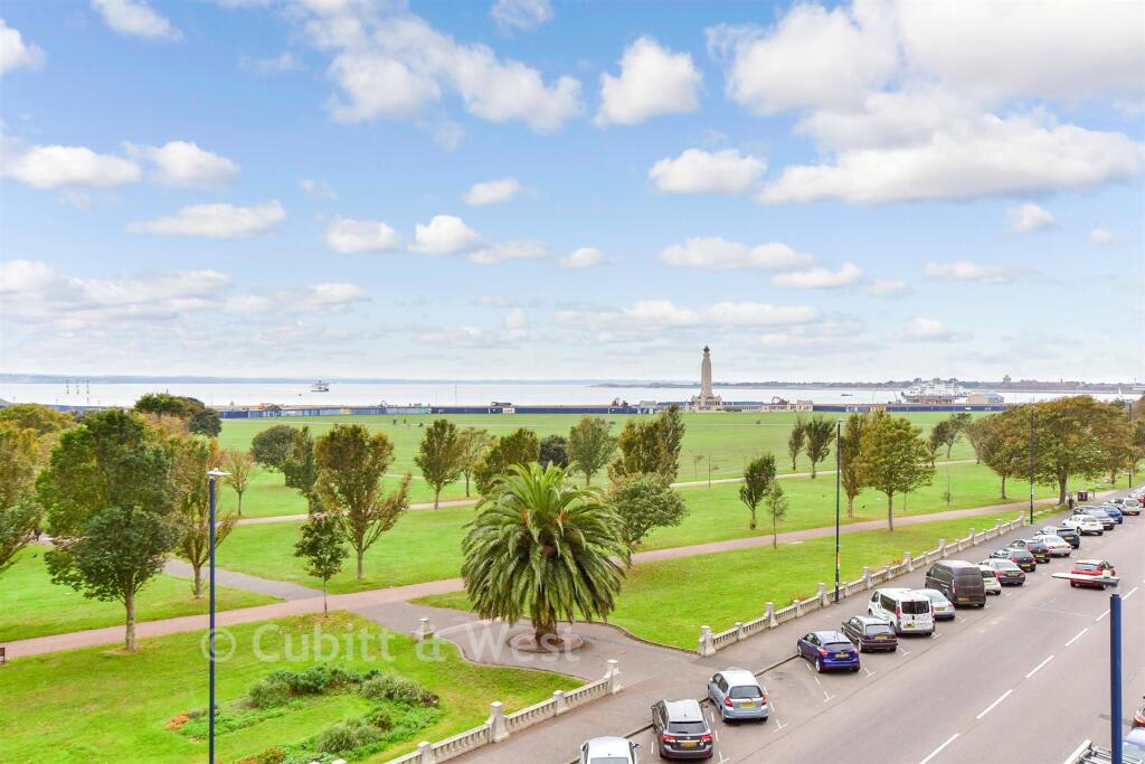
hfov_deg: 61.9
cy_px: 382
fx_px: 954
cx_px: 572
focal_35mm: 30
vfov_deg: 43.6
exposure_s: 1/200
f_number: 8
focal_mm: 20
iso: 400
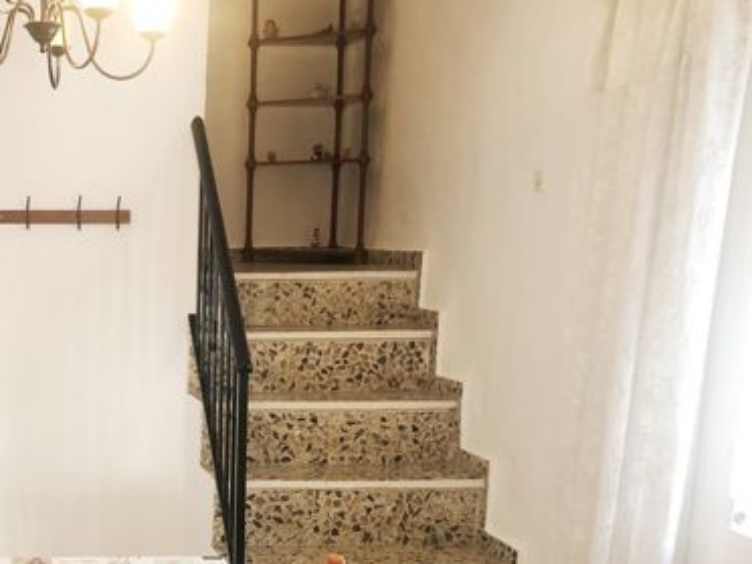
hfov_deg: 34.0
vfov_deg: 26.9
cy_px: 471
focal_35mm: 53
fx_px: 1151
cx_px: 64
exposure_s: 1/17
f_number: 1.8
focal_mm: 3.99
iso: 40
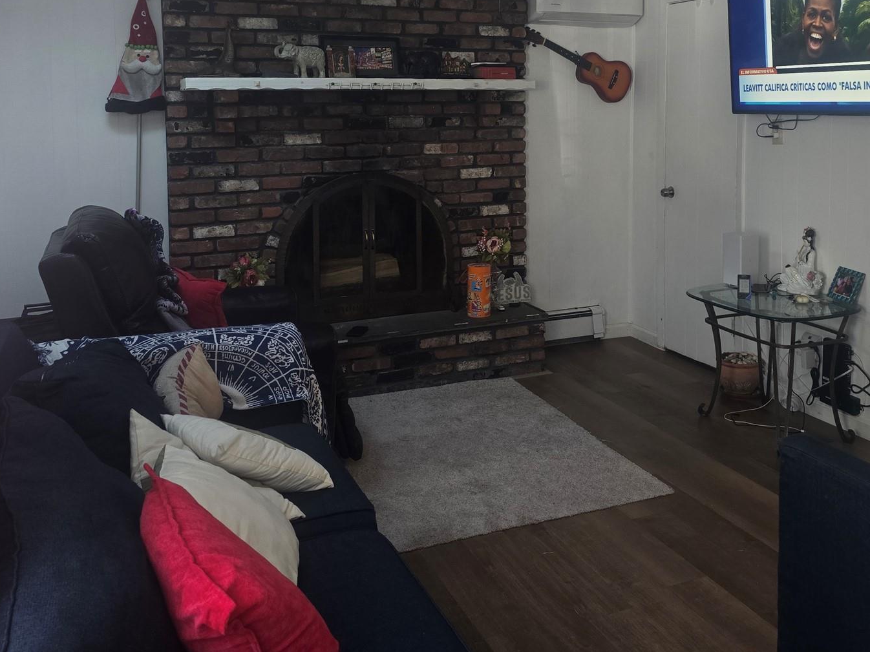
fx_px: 879
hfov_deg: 52.4
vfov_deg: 39.7
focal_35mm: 35
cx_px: 498
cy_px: 169
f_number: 1.7
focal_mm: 6.3
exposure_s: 1/40
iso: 100
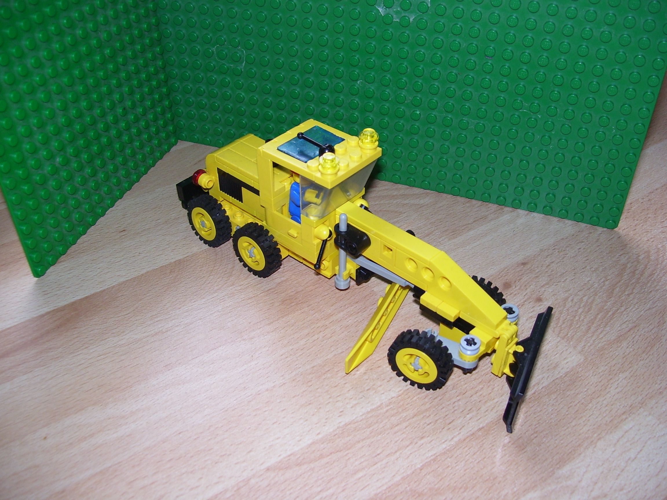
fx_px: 694
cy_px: 250
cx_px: 334
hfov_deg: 51.4
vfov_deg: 39.7
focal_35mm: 36
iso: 80
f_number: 2.7
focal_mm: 6
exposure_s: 1/60
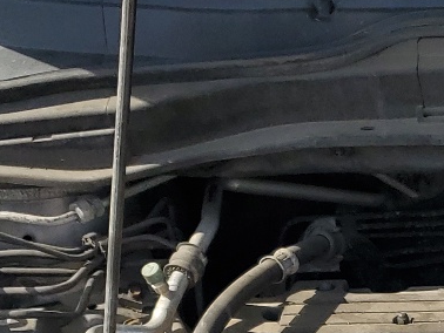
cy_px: 550
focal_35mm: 110
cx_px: 691
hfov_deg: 16.2
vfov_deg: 12.6
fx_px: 1412
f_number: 1.5
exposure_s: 1/2500
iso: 50
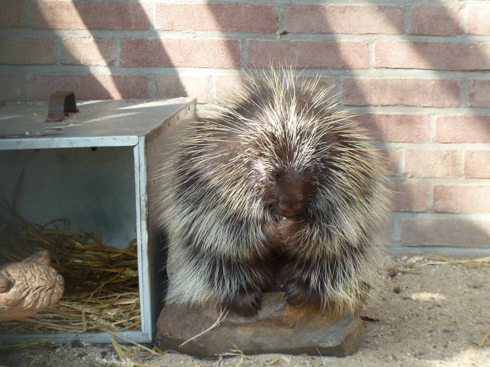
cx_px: 245
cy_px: 184
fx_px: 2576
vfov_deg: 8.2
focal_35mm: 182
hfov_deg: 10.9
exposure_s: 1/60
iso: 160
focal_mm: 29.9
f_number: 4.5
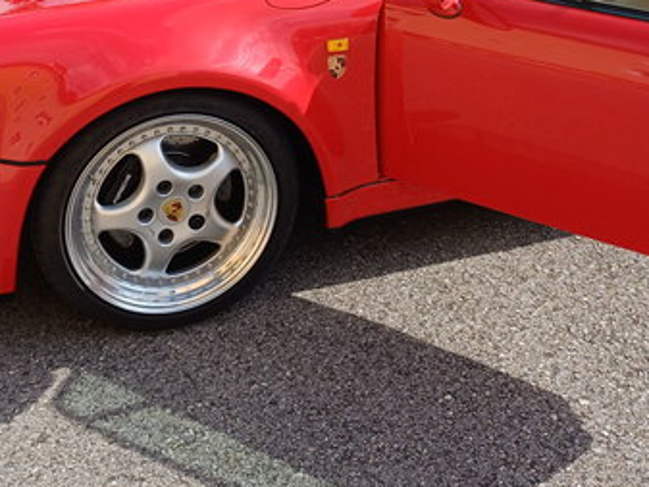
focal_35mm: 57
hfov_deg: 33.6
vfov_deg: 24.1
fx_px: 1069
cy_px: -40
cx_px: 406
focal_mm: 4.65
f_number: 1.8
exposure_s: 1/837
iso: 50
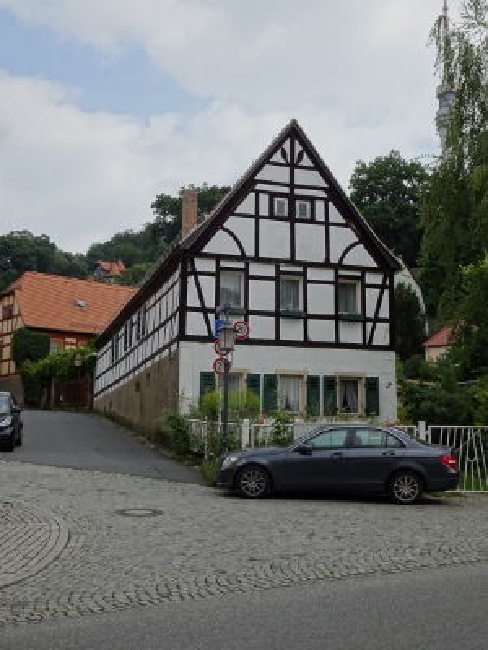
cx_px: 244
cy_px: 325
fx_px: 808
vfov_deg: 43.9
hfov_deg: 33.6
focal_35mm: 43
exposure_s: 1/400
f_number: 4
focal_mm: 7.3
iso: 80
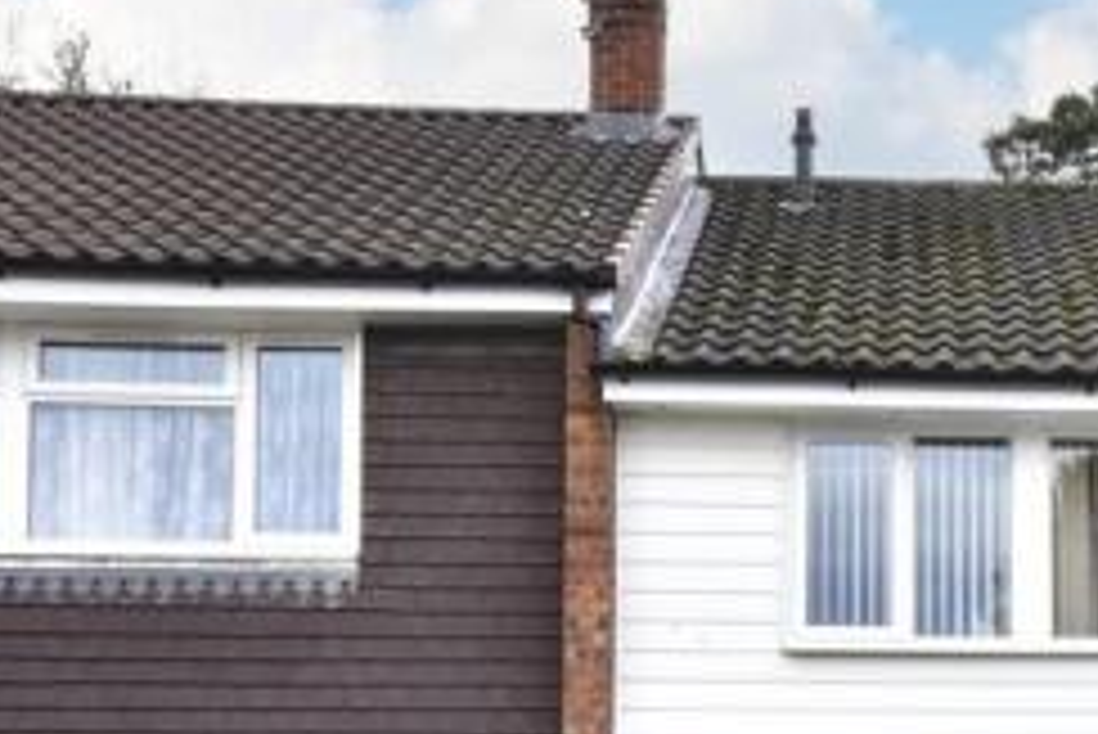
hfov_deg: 28.2
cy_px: 777
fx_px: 2086
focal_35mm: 68
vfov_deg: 19.2
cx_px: 1024
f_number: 8
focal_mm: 17
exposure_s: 1/125
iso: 640
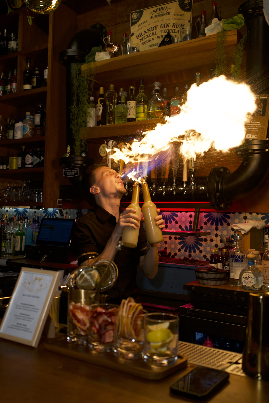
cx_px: 134
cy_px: 202
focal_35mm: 37
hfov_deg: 35.9
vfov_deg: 51.9
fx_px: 415
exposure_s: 1/250
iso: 640
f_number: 4
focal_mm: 37
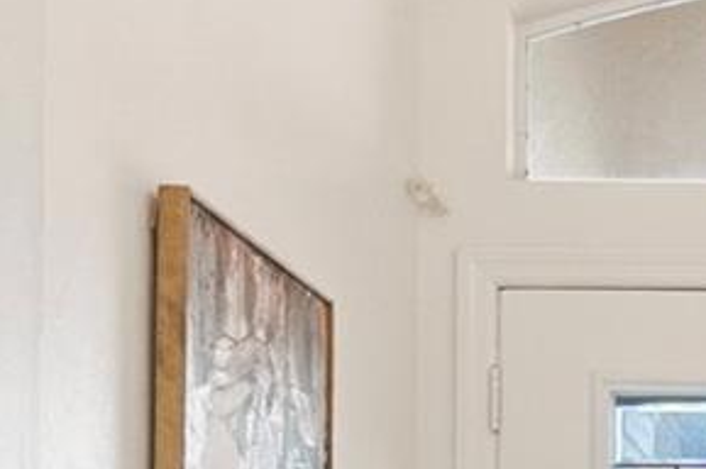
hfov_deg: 14.3
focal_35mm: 133
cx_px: 1092
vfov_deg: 9.5
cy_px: 972
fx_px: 2605
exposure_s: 1/30
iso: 400
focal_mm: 16
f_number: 8
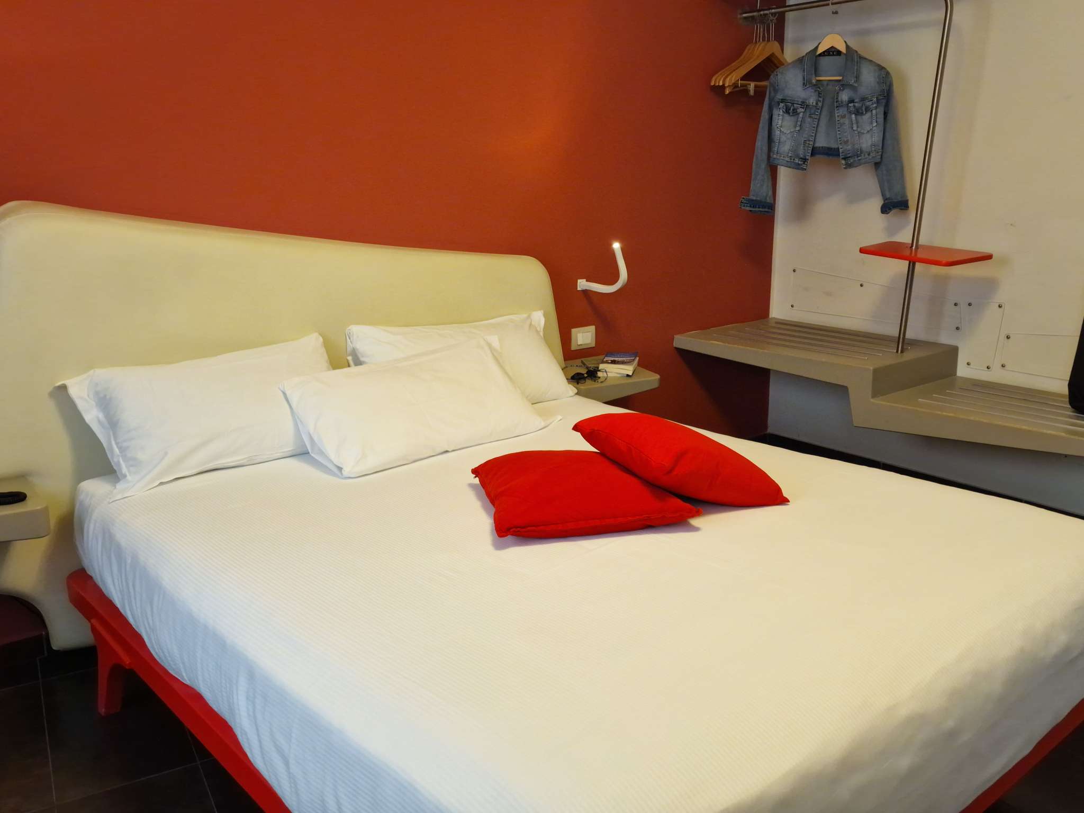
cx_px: 542
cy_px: 406
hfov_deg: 73.9
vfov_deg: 58.9
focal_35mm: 23
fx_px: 720
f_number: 1.8
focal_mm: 6.4
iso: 125
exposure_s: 1/50
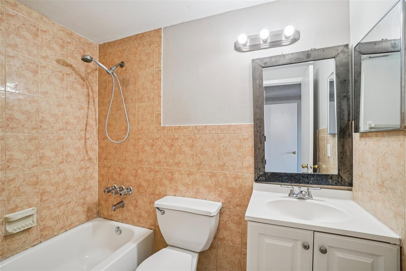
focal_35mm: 15
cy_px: 136
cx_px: 203
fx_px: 169
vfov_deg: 77.3
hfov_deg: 100.4
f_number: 8
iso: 800
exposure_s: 1/30
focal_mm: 10
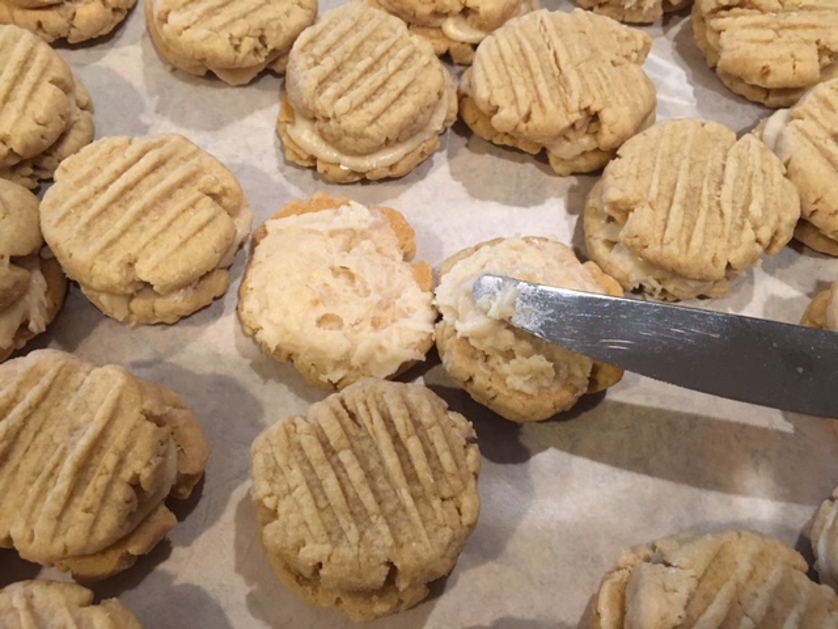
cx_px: 419
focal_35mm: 29
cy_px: 314
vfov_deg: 48.2
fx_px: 702
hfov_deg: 61.7
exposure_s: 1/20
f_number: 2.2
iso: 200
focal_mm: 4.15
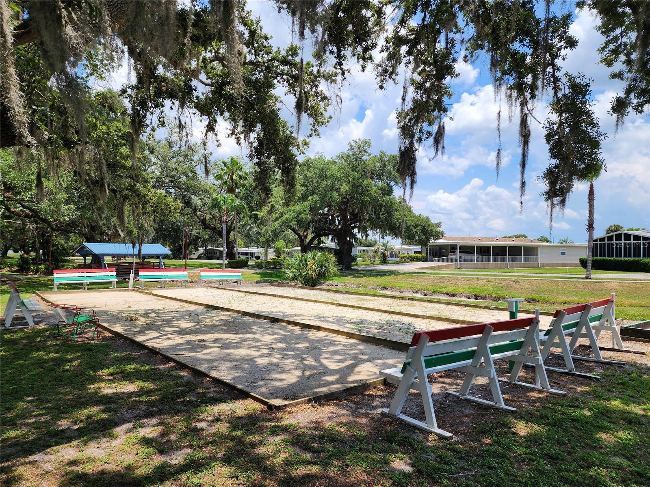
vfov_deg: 58.9
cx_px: 325
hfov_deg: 73.9
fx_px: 432
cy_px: 244
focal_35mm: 23
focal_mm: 6.4
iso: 12
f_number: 1.8
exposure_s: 1/1000
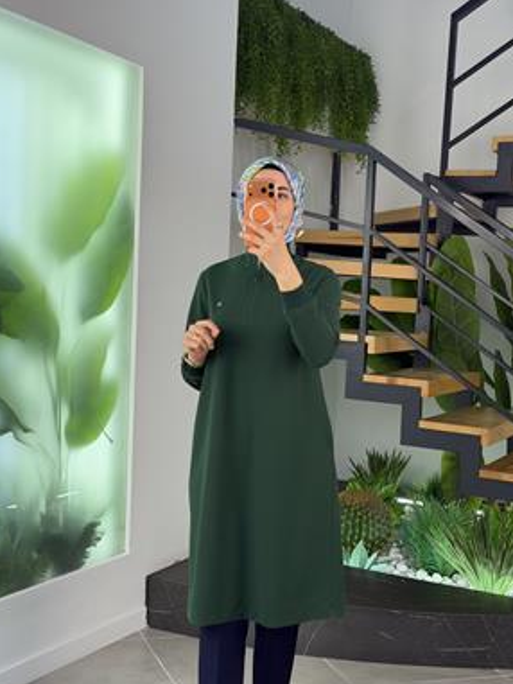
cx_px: 260
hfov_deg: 28.0
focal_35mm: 52
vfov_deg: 36.8
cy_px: 337
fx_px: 1027
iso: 80
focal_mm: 6.76
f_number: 1.78
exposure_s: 1/178
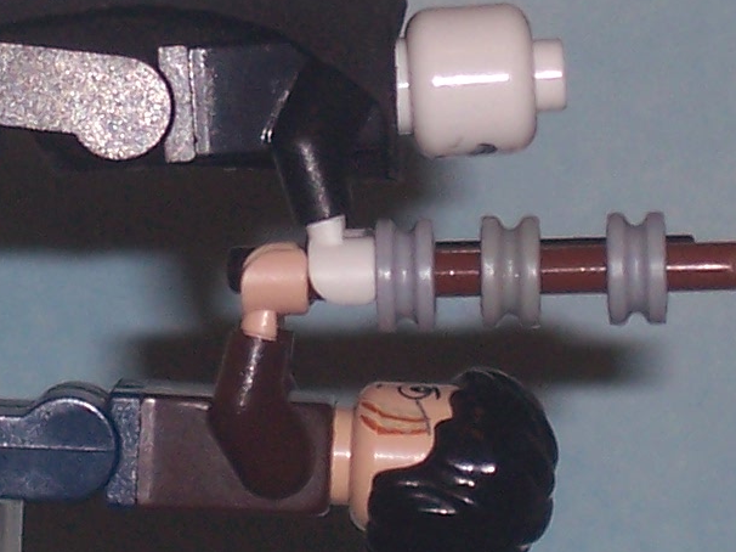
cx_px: 164
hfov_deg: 4.6
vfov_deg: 3.4
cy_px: 91
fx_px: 9160
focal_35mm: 431
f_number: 4.6
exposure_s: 1/90
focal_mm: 16.8
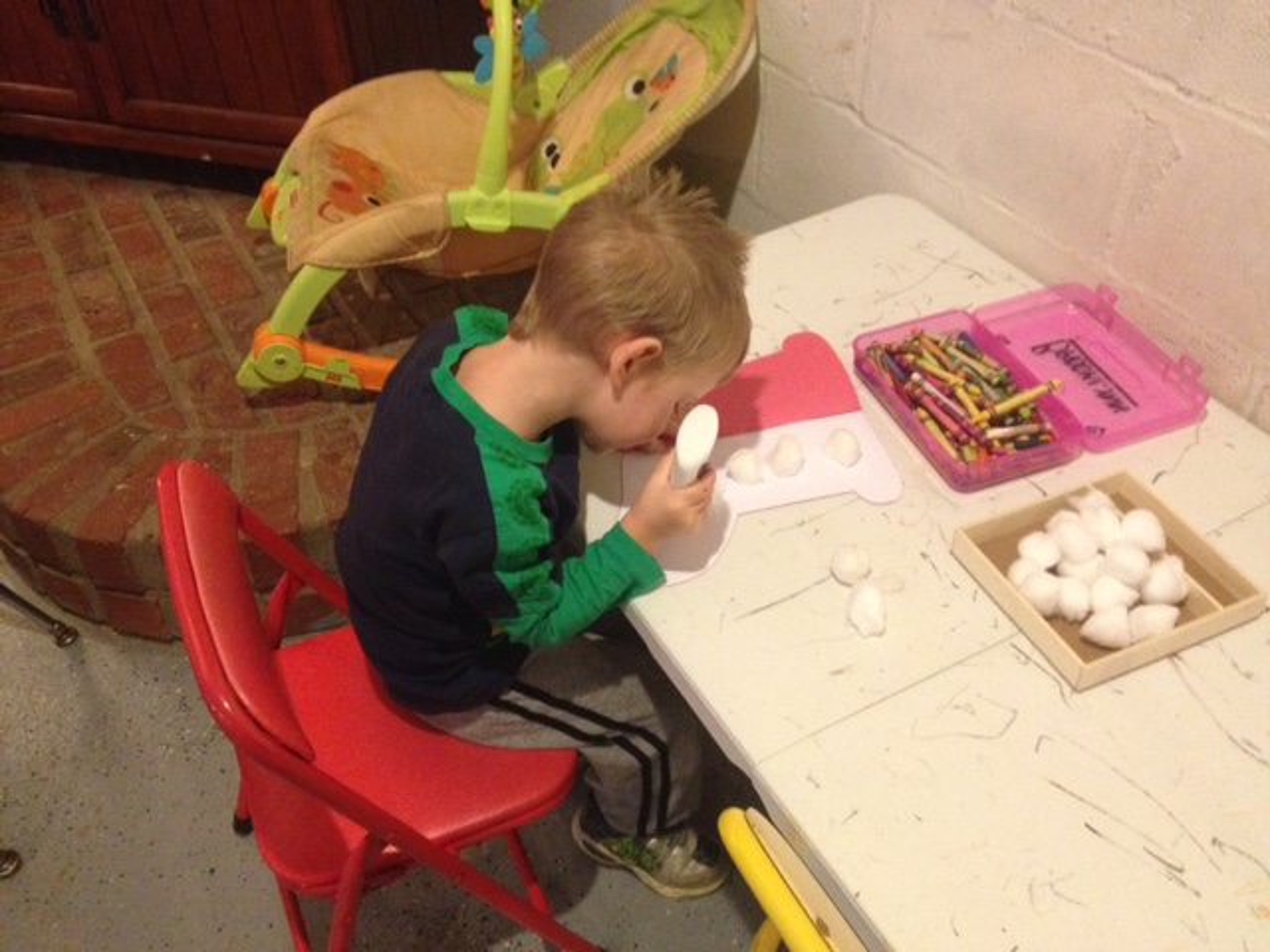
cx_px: 635
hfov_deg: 52.6
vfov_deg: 40.7
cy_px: 476
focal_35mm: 35
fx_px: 1284
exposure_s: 1/15
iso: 400
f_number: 2.4
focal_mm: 4.28
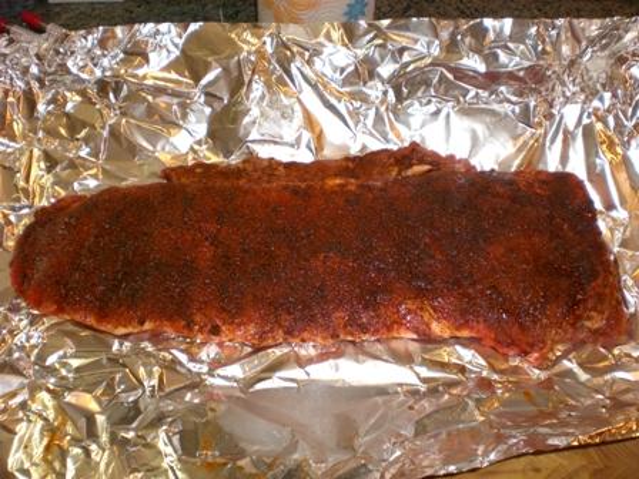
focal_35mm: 38
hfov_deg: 49.0
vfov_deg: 37.7
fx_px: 701
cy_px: 240
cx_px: 320
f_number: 3.1
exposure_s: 1/60
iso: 100
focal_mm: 6.3
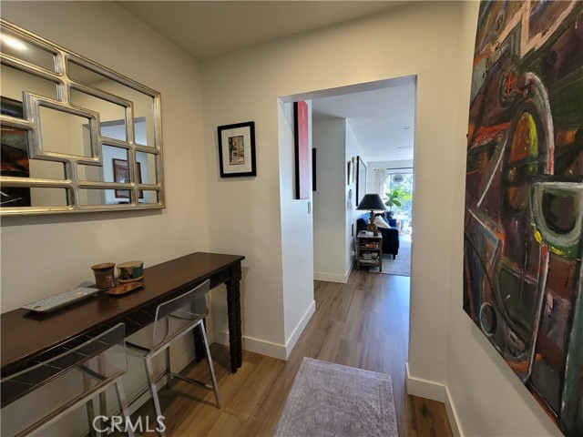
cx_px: 292
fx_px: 219
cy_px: 218
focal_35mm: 13
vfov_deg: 89.9
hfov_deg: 106.2
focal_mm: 2.2
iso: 250
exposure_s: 1/60
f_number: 2.2
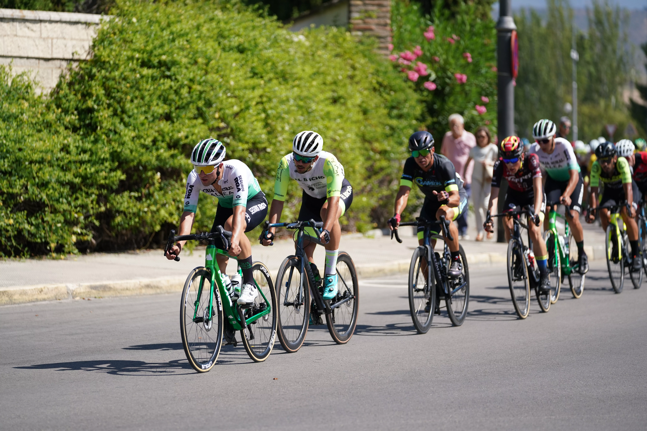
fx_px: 2912
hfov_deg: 12.7
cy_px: 216
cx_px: 324
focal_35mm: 162
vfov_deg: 8.5
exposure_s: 1/5000
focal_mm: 162
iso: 400
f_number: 2.8
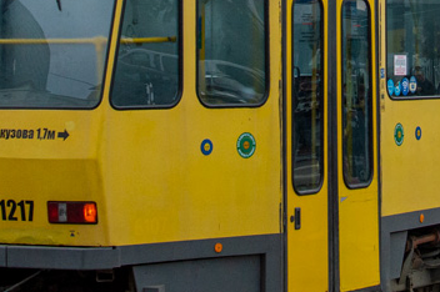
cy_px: -99
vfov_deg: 8.4
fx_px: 1954
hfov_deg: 12.8
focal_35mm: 160
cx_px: 284
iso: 400
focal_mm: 30
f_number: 10
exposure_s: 1/640
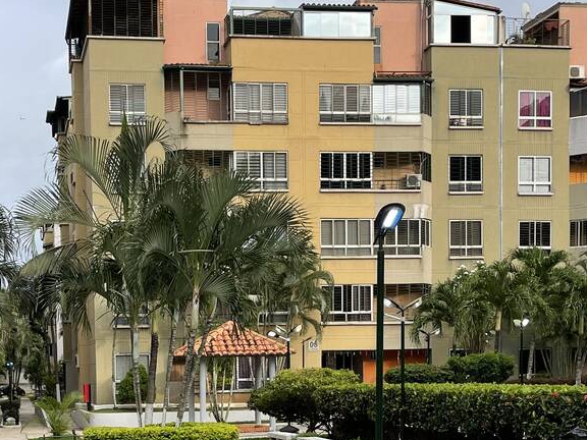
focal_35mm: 65
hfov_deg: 29.5
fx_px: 1102
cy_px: 401
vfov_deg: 22.0
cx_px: 176
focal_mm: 4.2
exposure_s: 1/720
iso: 32
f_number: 1.6
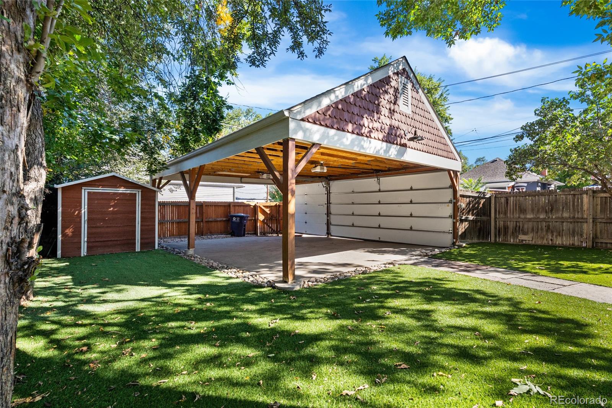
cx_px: 306
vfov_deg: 72.0
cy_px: 204
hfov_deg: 95.0
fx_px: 280
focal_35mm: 16
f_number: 8
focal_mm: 16.5
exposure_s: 1/200
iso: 640
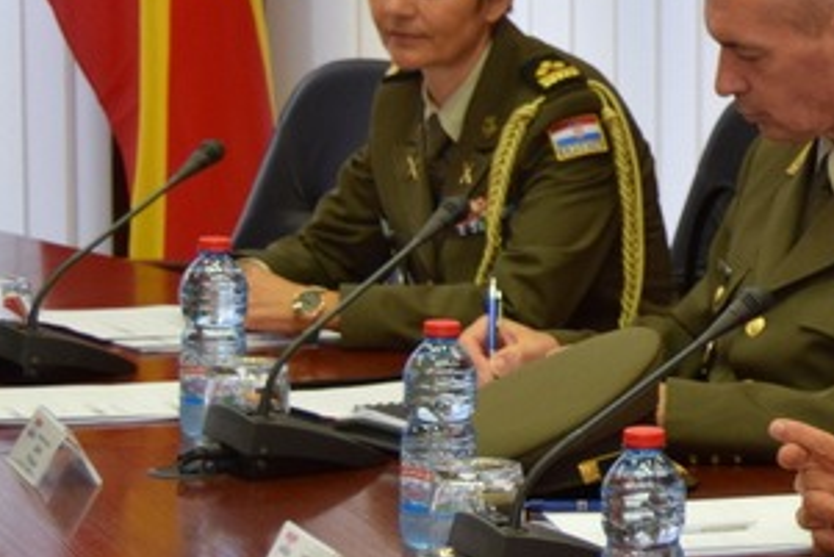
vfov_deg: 7.7
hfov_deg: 11.0
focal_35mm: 179
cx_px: 1322
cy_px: 242
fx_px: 4142
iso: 400
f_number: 4.2
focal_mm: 35
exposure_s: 1/60
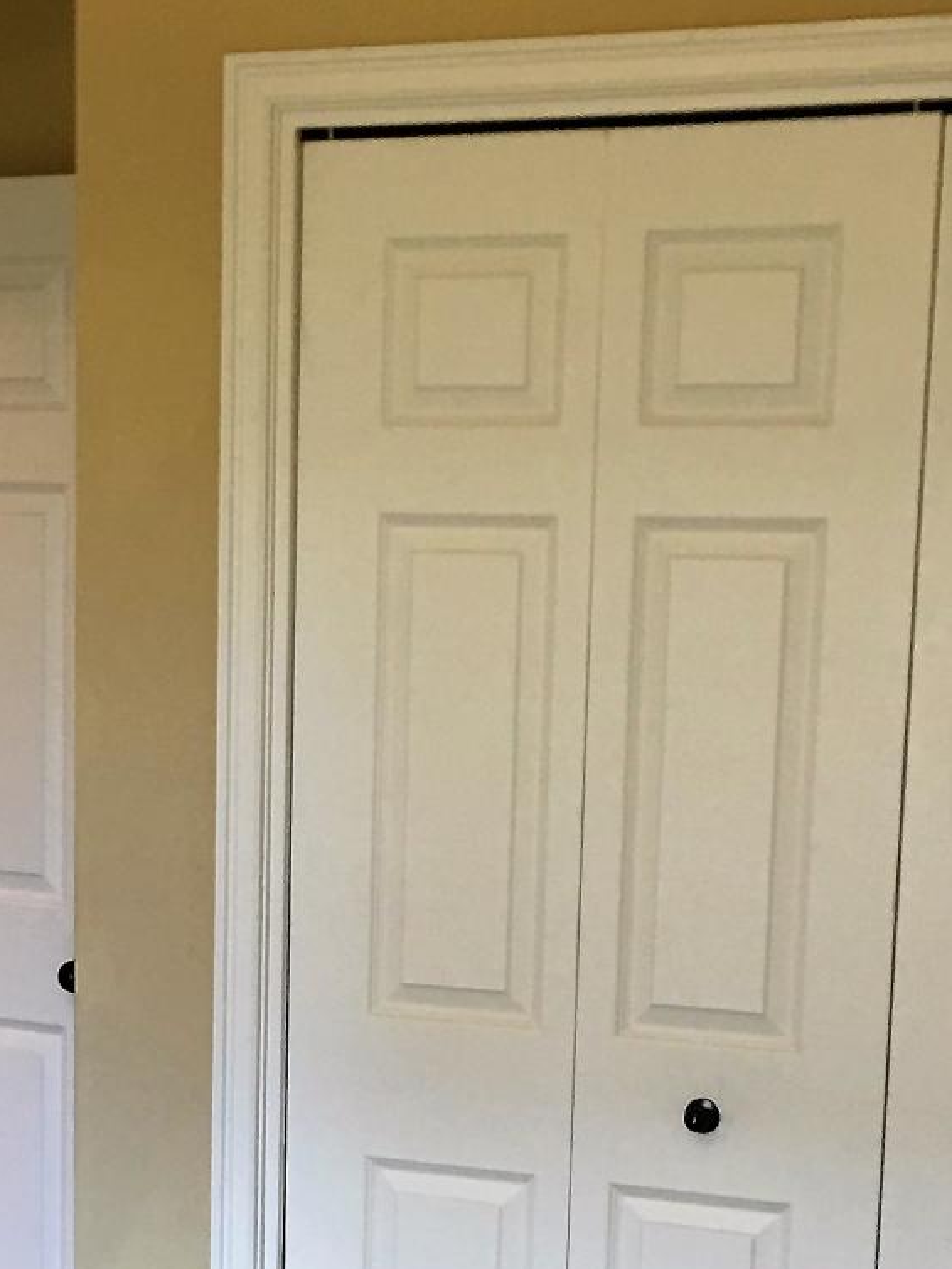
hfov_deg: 19.0
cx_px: 261
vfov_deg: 24.7
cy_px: 1090
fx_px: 2823
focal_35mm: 77
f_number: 2.2
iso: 32
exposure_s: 1/15
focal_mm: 4.15
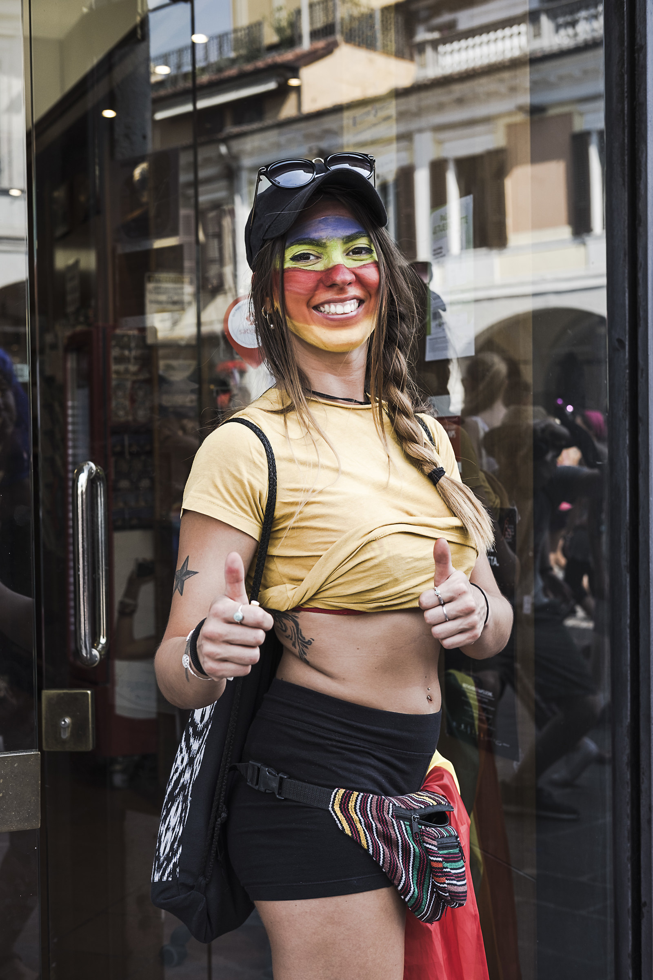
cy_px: 490
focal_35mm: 53
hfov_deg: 25.5
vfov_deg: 37.5
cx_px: 326
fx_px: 1442
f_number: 4.5
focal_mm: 35
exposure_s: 1/125
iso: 250
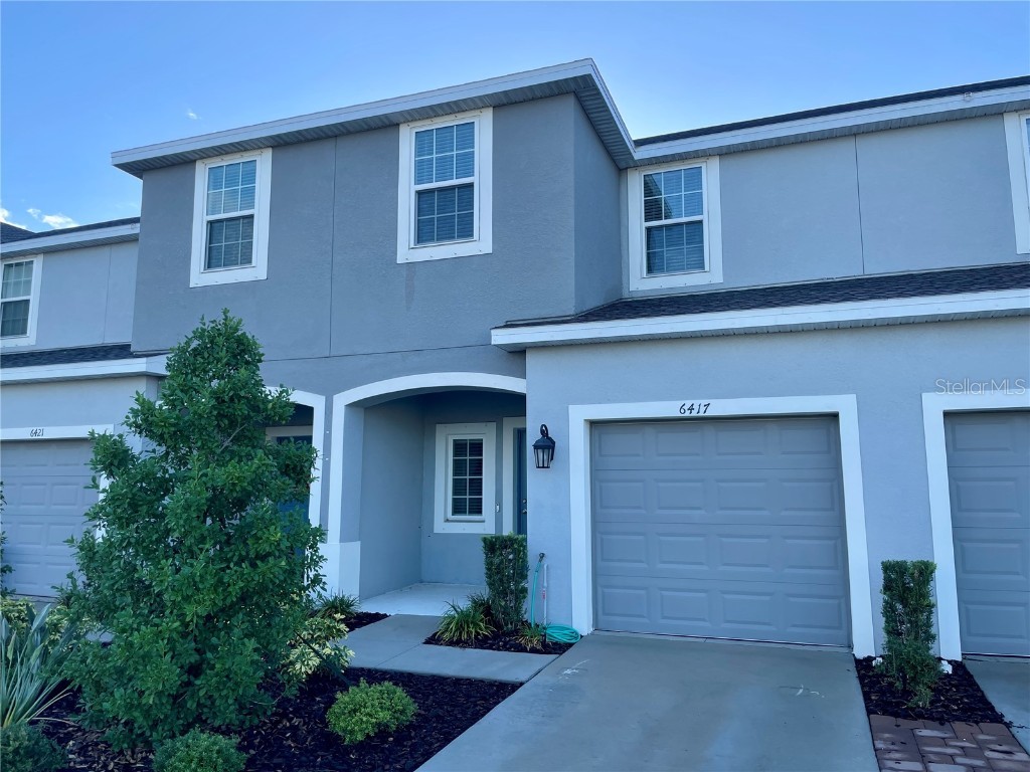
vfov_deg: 53.1
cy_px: 386
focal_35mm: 26
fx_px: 774
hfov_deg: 67.3
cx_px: 515
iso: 32
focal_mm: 4.2
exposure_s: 1/647
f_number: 1.6
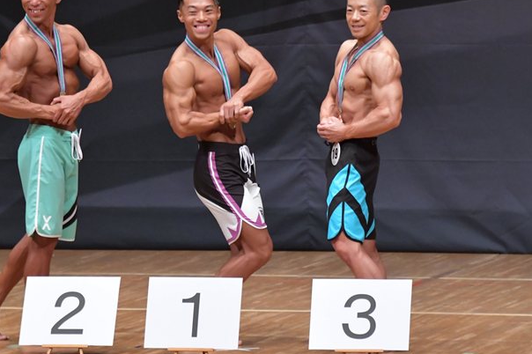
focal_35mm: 385
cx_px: 214
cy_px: 133
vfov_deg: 3.6
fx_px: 5686
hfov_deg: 5.4
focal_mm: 200
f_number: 5.6
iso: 6400
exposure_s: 1/400
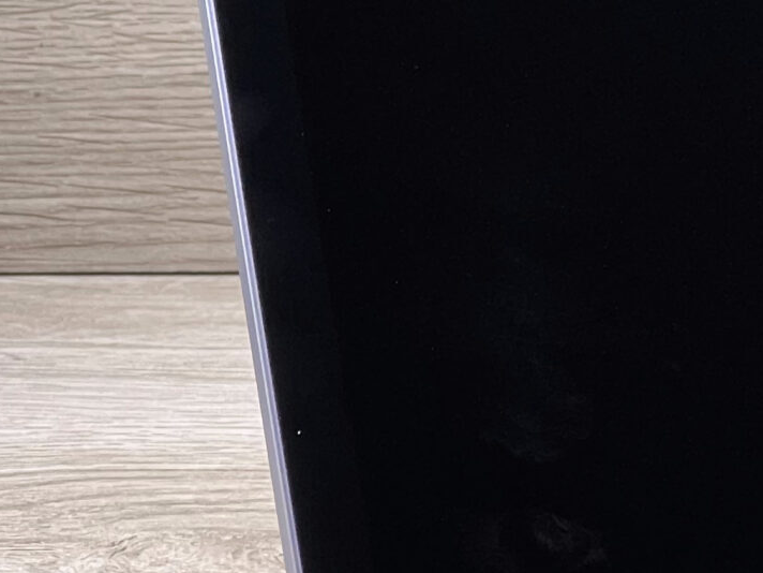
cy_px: 180
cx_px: 801
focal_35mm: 277
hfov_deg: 7.1
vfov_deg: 5.4
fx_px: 6106
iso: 160
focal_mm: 9
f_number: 2.8
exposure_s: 1/100
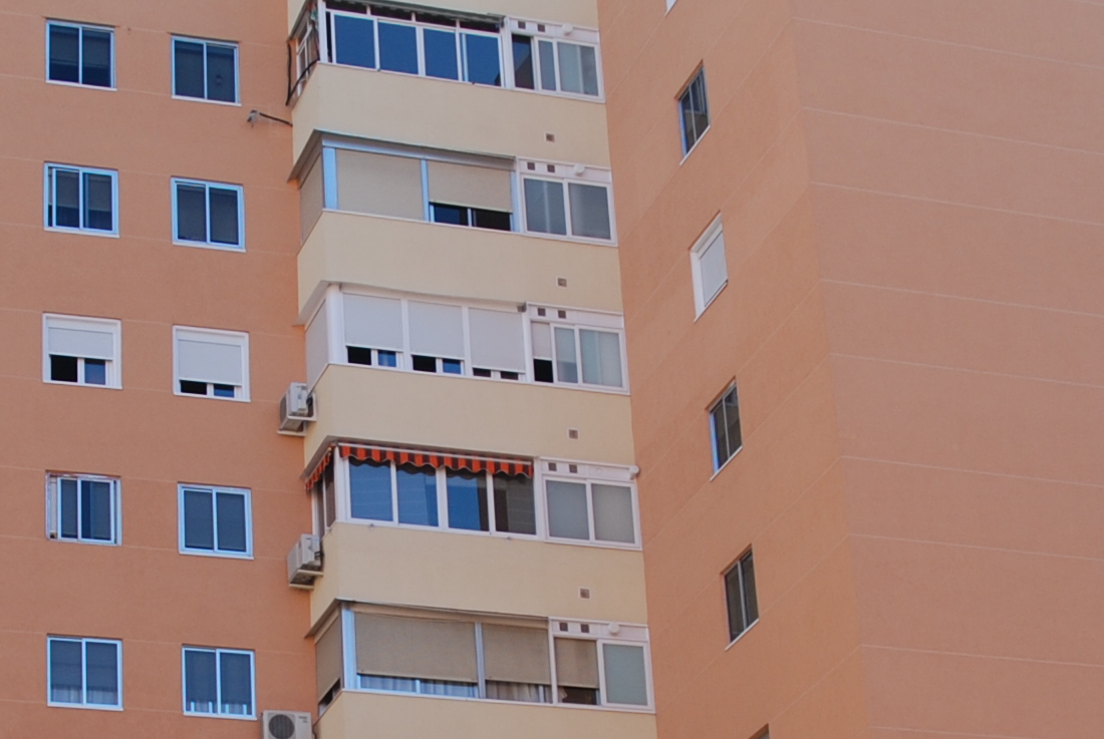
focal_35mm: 95
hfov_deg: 21.3
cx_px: 336
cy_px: 730
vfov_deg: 14.2
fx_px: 2918
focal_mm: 18
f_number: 6.3
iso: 100
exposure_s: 1/160
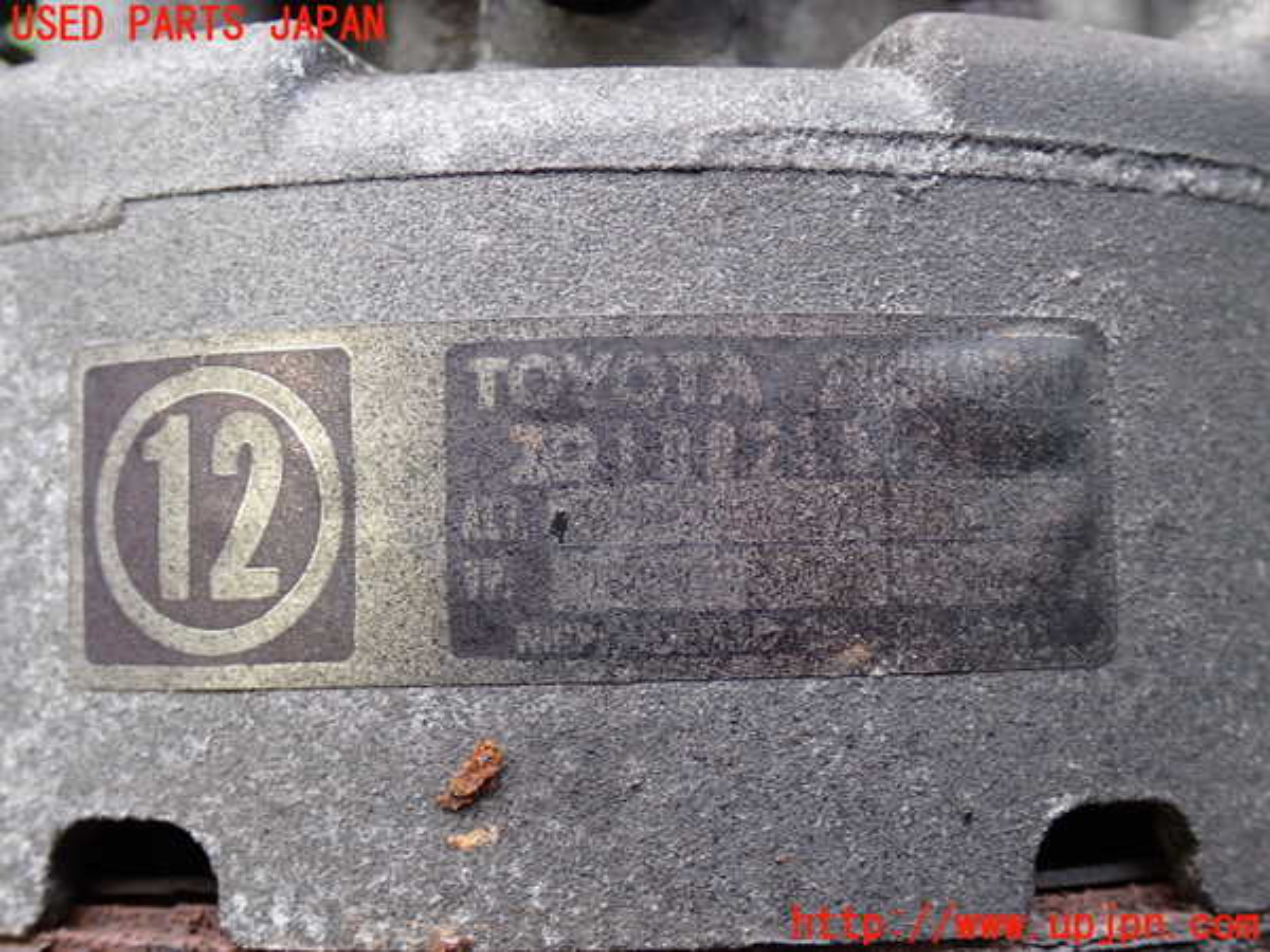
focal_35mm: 54
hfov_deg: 35.5
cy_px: 476
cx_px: 635
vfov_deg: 27.0
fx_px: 1981
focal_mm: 9.65
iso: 320
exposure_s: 1/50
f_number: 3.3
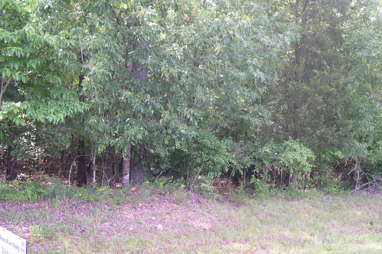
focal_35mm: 40
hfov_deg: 48.5
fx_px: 424
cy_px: 111
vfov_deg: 33.4
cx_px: 189
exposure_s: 1/64.4
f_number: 2.8
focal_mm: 8
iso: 100
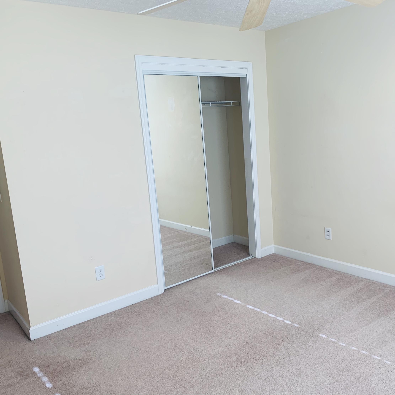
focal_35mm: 31
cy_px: 196
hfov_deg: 52.3
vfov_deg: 52.5
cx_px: 227
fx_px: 400
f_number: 1.8
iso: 25
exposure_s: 1/120
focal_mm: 4.25
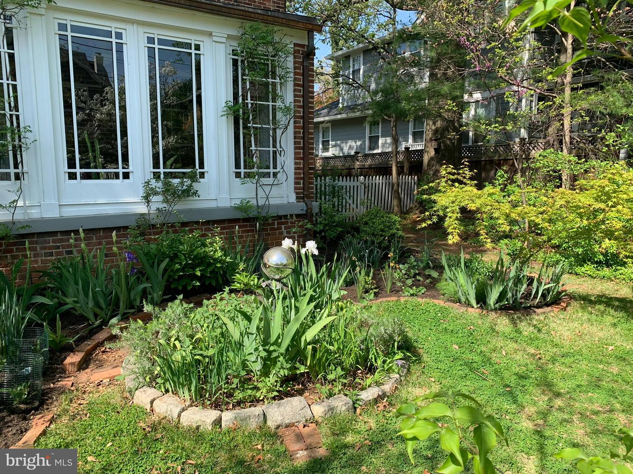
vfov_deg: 53.1
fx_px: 475
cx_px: 316
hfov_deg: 67.3
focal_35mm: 26
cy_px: 237
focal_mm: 4.25
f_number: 1.8
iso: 25
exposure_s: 1/796
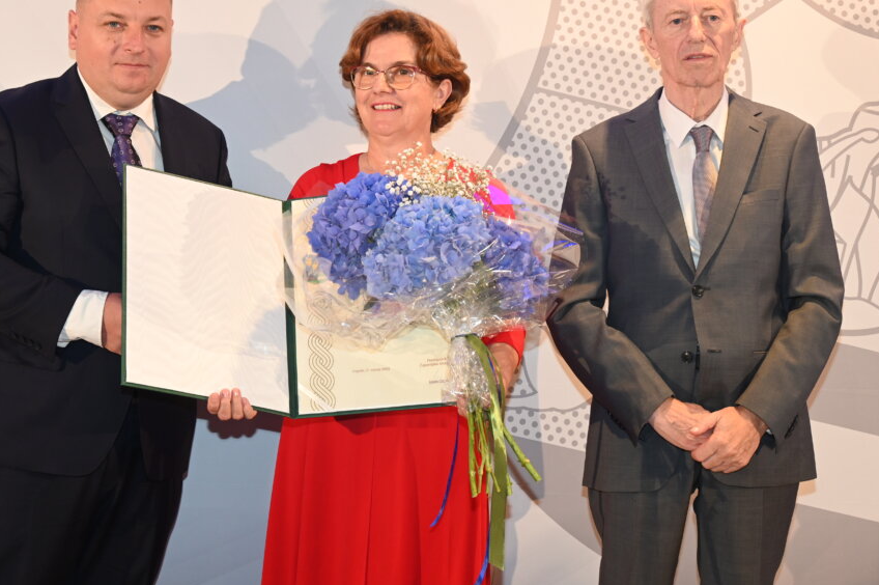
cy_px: 254
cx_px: 380
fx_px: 1708
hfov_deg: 28.8
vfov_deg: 19.4
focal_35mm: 70
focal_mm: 58
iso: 1800
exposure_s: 1/60
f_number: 5.6
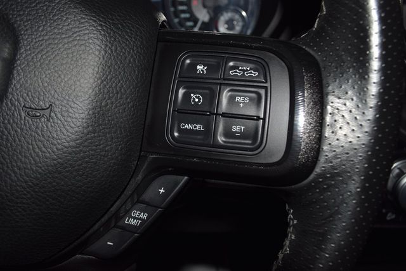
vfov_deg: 40.0
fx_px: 372
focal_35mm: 33
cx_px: 203
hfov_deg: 57.2
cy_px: 136
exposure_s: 1/60
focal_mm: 22
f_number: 8
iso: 100
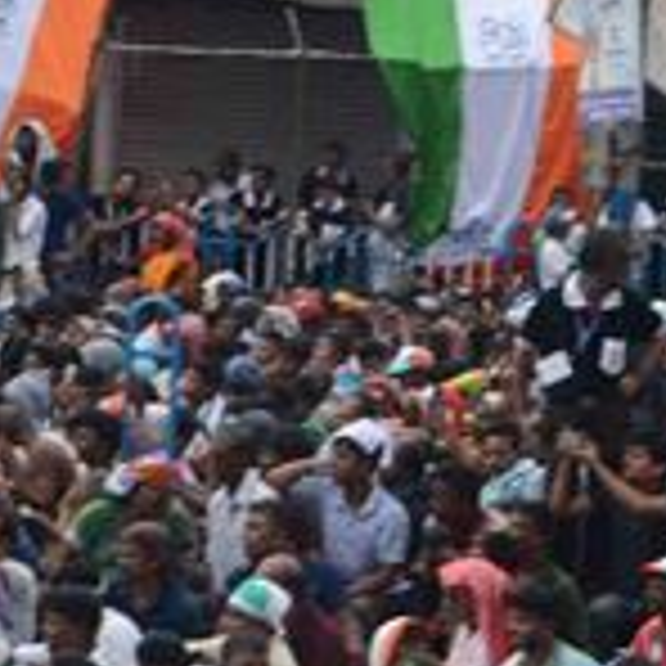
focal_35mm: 172
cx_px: 626
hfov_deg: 10.1
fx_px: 3750
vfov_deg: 10.0
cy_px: -45
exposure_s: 1/200
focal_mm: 25
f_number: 8
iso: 320
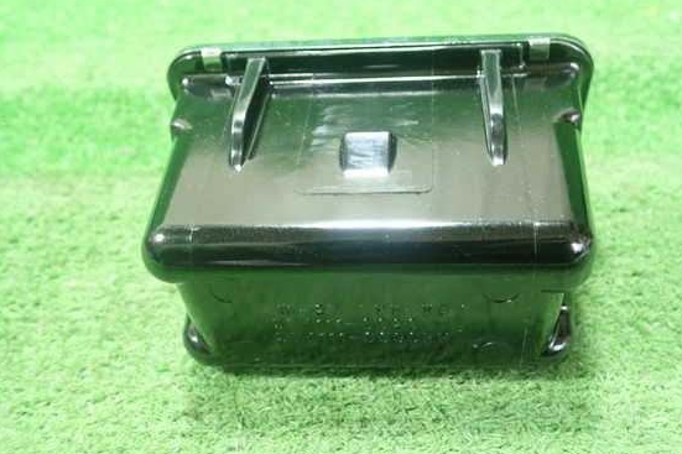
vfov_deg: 38.9
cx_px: 368
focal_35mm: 34
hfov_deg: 55.7
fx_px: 644
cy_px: 225
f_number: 2.3
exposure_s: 1/80
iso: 800
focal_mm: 5.5
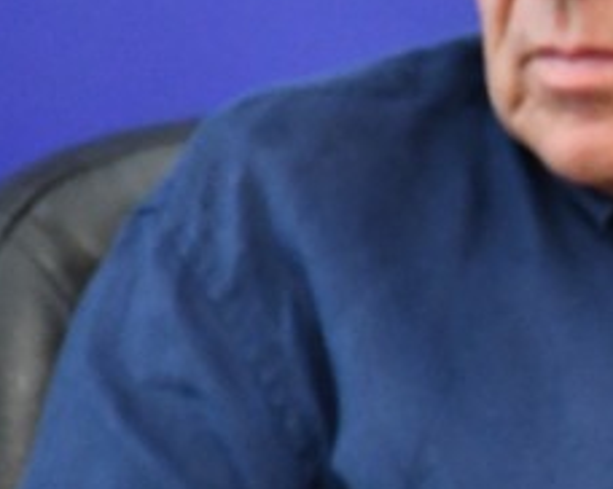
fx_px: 13994
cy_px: 262
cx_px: 938
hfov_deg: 2.5
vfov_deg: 2.0
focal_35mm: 772
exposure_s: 1/125
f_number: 5.6
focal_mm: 122
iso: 3600
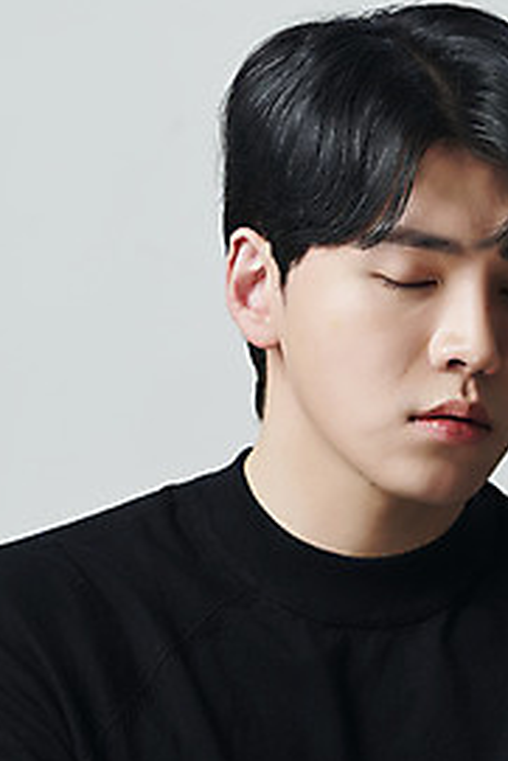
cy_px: 284
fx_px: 6088
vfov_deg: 7.1
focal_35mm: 288
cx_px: 330
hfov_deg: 4.8
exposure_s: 1/125
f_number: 7.1
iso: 64
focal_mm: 195
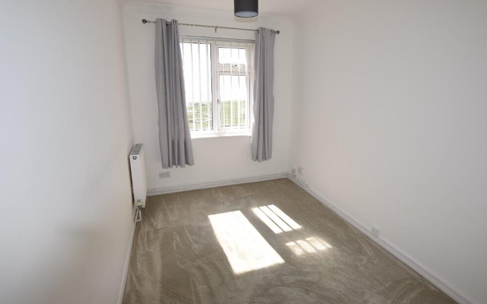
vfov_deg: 64.1
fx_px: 242
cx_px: 250
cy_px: 139
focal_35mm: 18
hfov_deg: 90.2
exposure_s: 1/200
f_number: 4.5
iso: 100
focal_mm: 11.5
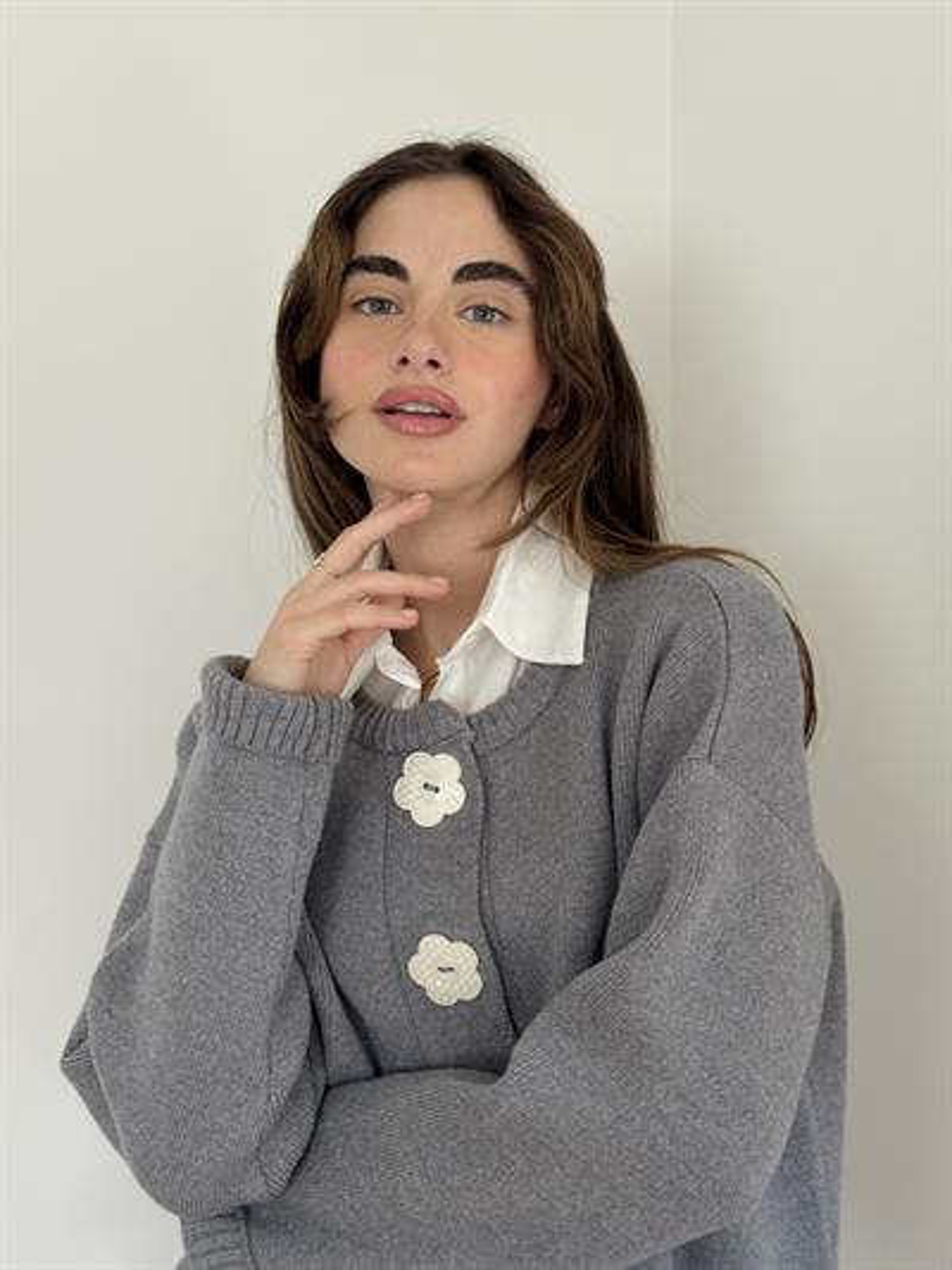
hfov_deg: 30.3
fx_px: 1759
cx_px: 476
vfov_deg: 39.6
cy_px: 635
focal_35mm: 48
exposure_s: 1/57
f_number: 1.78
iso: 250
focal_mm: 6.76
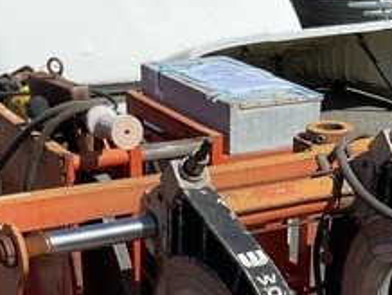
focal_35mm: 85
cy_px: 367
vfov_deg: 16.6
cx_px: 304
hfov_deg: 22.7
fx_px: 964
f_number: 1.8
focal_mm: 3
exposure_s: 1/1490
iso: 16
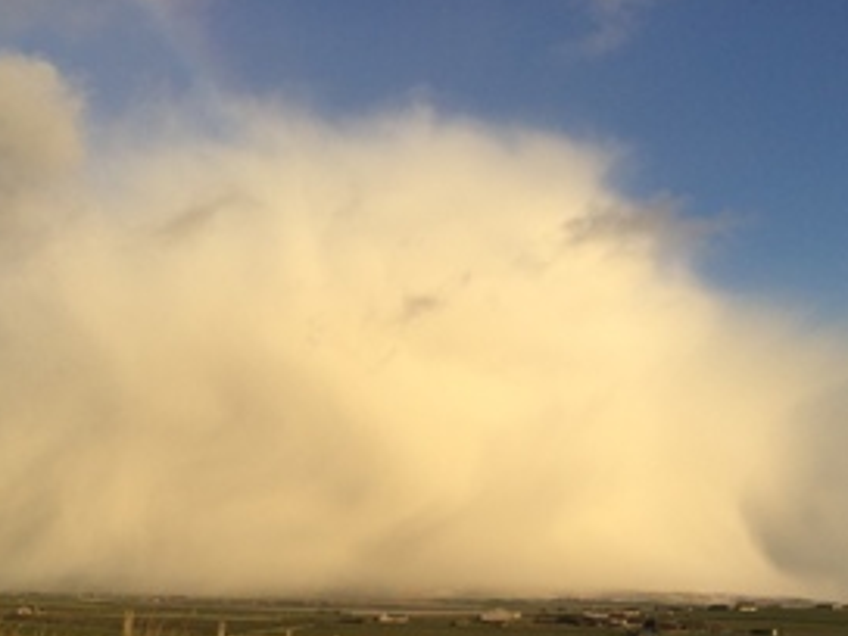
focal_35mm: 51
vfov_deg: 28.2
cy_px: 461
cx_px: 421
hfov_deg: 37.5
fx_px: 1249
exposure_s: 1/895
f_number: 2.4
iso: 25
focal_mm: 3.3
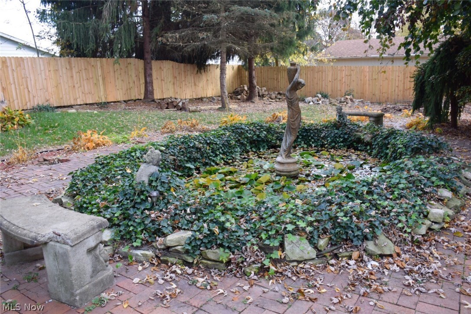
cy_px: 157
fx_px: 353
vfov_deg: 47.9
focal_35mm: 27
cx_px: 236
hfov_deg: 67.4
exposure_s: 1/160
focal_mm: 18
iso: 400
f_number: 6.3
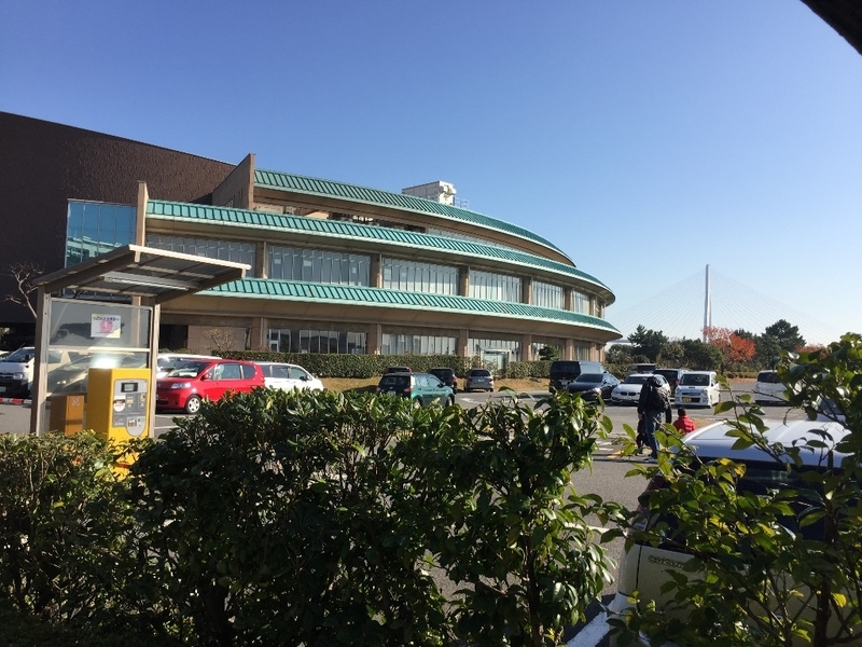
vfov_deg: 48.2
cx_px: 431
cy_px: 324
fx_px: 722
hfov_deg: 61.7
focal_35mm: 29
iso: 32
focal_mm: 4.15
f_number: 2.2
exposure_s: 1/1799
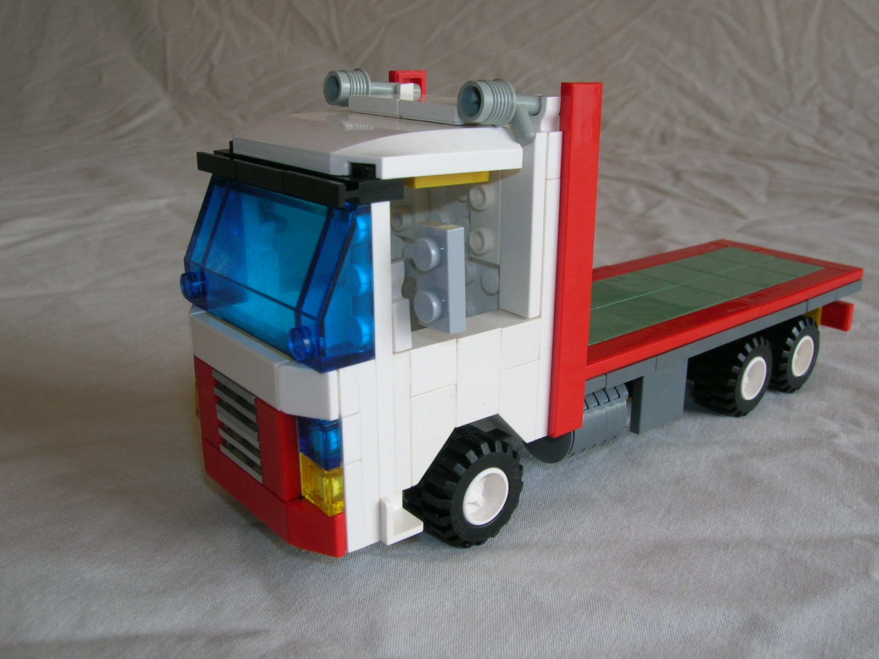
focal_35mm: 34
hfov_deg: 54.0
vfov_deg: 41.8
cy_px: 330
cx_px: 440
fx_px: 863
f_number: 4.9
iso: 50
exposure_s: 1/55.3
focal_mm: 5.7
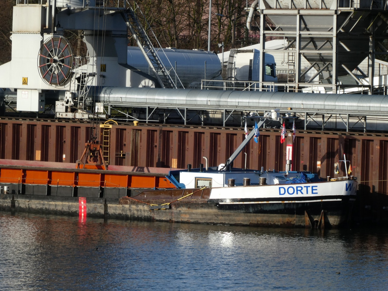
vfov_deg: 4.6
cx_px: 194
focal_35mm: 322
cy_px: 146
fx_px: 3609
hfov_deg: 6.2
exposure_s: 1/250
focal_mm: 57.7
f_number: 5.9
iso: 80
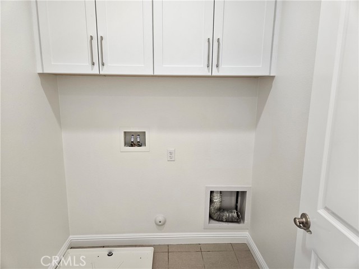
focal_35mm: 23
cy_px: 134
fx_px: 239
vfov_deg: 58.9
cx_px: 180
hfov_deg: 73.9
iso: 160
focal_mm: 5.4
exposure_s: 1/120
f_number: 1.8
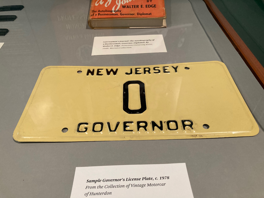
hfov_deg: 63.4
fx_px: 214
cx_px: 132
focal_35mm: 28
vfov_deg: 49.7
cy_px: 99
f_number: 1.8
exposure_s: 1/60
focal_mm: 3.99
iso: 200
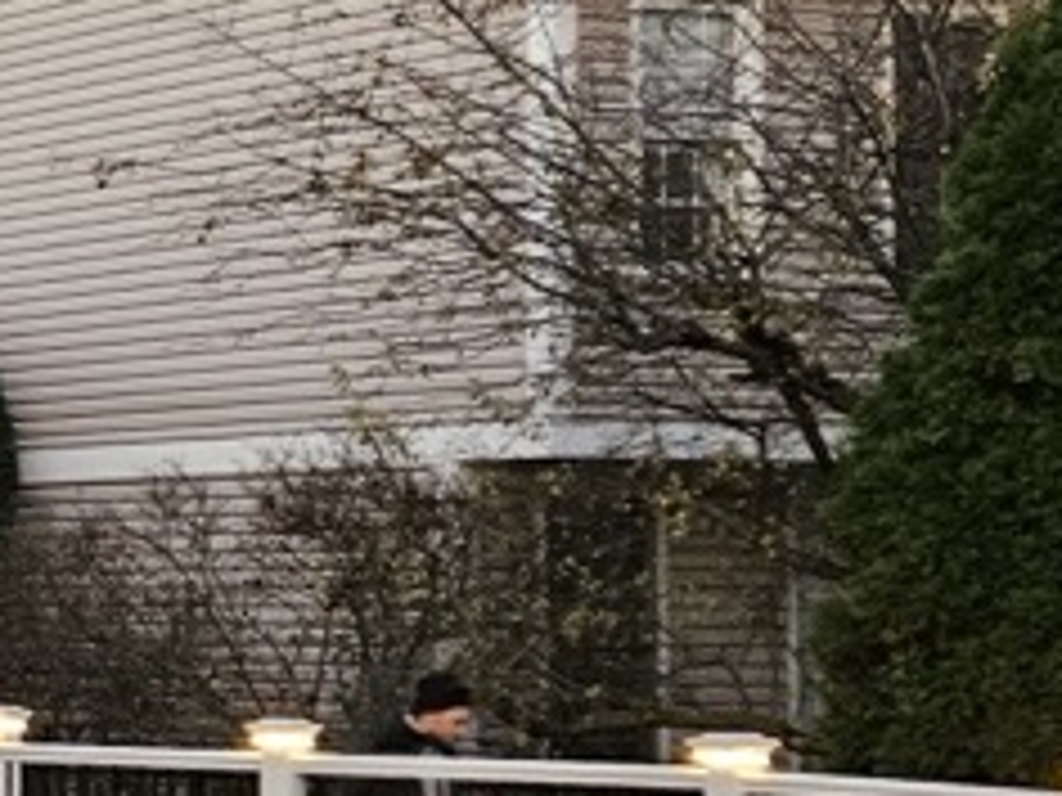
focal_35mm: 117
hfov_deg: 12.9
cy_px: 544
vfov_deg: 12.6
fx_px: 3589
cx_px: -1467
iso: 640
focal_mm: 5.4
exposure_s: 1/40
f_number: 1.8
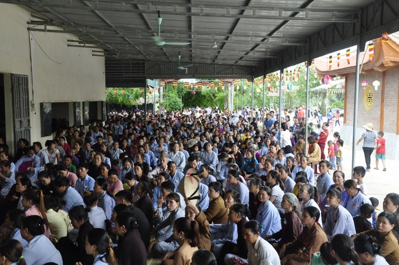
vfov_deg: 31.8
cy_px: 132
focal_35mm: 42
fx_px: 465
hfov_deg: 46.4
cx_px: 200
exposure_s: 1/125
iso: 800
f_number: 9
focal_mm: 28
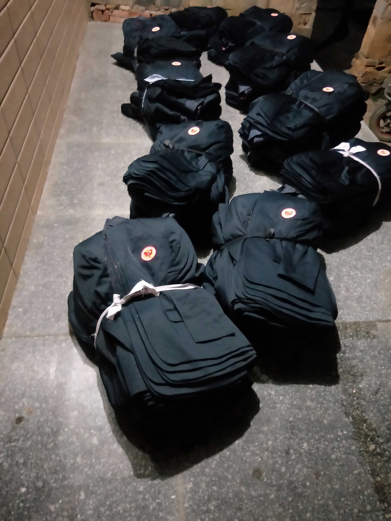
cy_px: 260
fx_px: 377
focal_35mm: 25
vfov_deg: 69.4
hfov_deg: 54.9
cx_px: 196
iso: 2151
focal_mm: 4.28
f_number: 1.7
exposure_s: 1/17
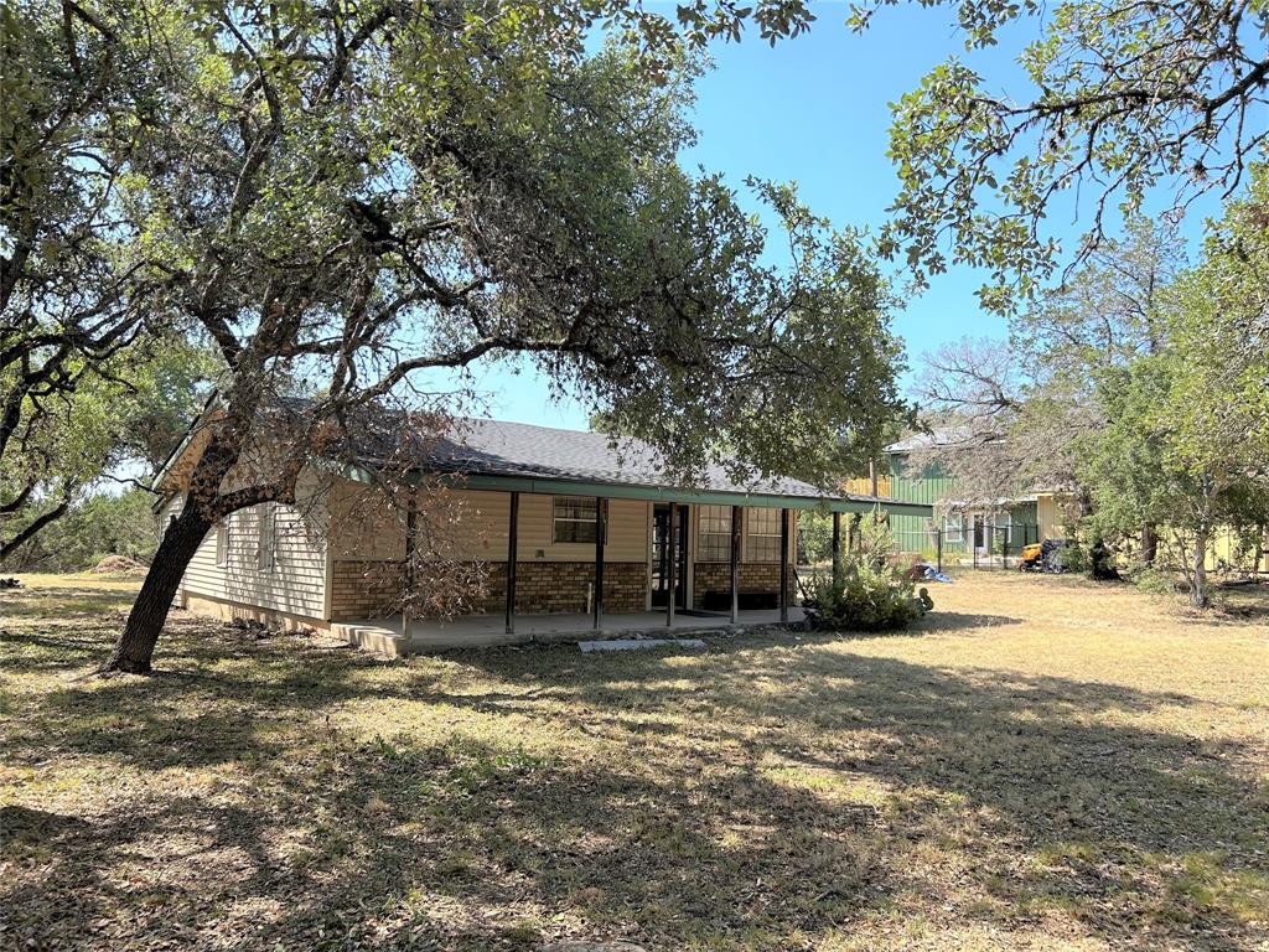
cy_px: 476
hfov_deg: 67.3
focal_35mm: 26
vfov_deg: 53.1
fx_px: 953
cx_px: 634
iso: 50
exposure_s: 1/1183
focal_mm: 5.7
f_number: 1.5
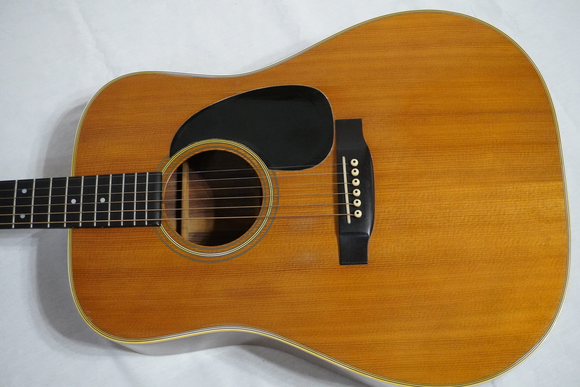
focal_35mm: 52
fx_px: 846
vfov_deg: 25.8
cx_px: 290
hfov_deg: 37.8
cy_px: 194
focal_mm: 35
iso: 6400
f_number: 5.6
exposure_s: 1/125
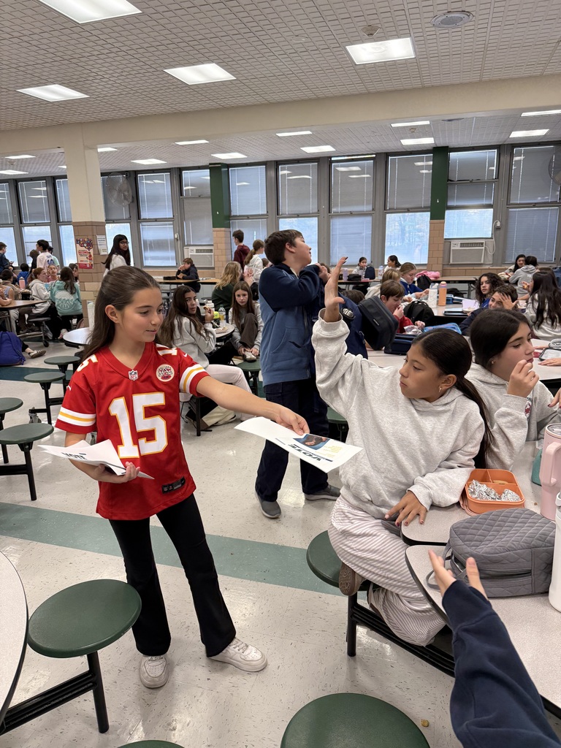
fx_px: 519
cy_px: 374
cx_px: 280
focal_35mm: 24
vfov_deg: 71.6
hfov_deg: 56.8
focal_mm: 6.76
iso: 200
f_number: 1.78
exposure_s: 1/120
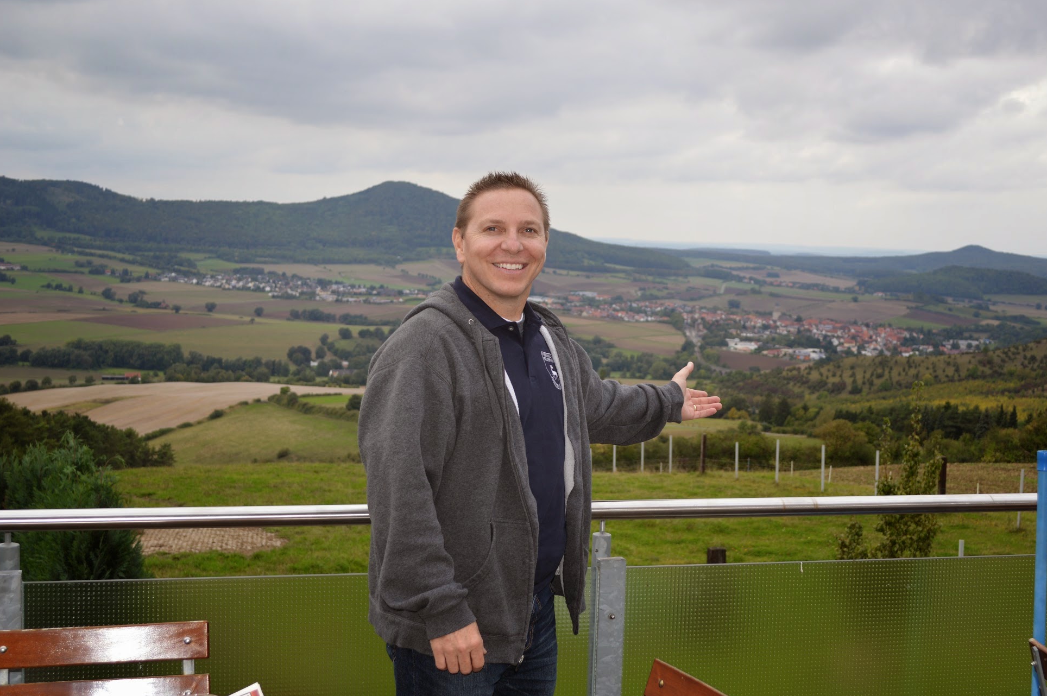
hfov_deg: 38.9
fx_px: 1482
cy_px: 366
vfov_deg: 26.4
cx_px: 551
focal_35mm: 51
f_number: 4.8
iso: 125
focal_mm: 32
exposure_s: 1/125
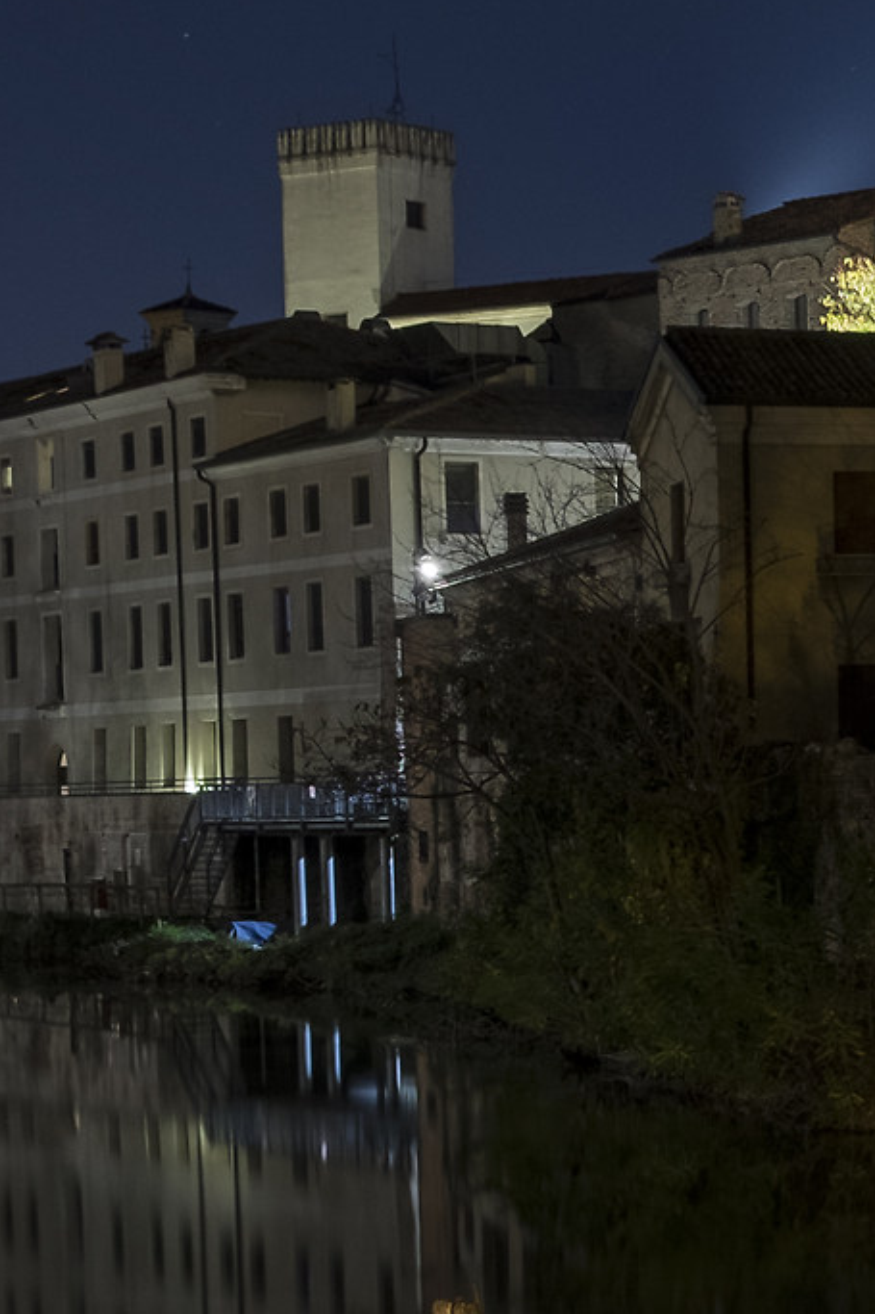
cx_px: 1177
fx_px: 3976
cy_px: 975
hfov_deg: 12.1
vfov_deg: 18.6
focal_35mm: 109
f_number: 5.6
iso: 200
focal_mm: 20.5
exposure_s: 20
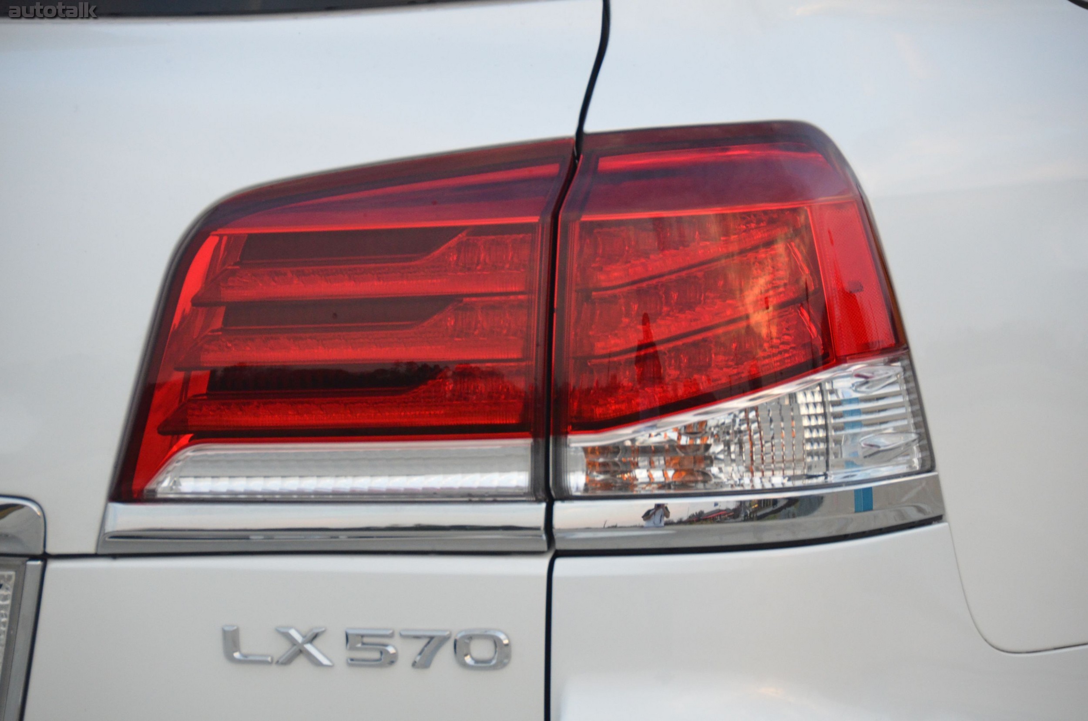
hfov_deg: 9.2
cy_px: 360
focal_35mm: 225
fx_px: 6786
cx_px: 544
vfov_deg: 6.1
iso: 1600
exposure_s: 1/400
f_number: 5.6
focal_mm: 150
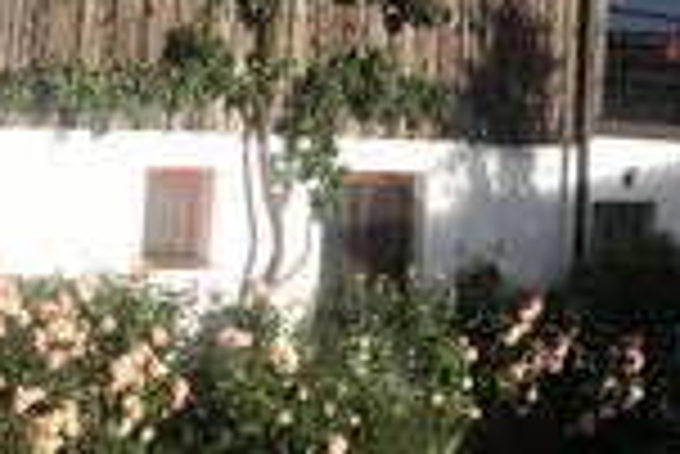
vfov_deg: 17.1
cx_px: 234
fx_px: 1456
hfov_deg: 26.2
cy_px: -58
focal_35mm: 77
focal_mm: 3.99
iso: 25
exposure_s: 1/100
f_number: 1.8
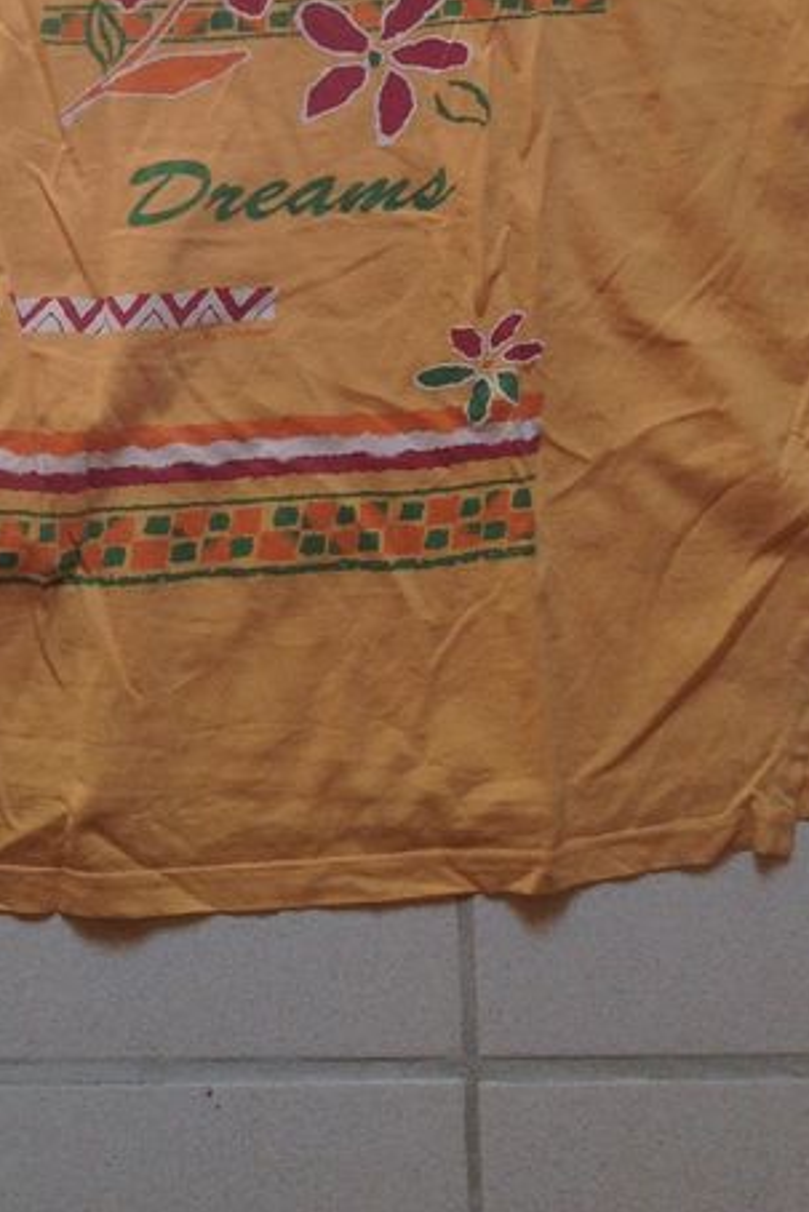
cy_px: 29
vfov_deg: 24.3
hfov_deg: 16.9
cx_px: 140
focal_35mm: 80
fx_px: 2694
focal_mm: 4.28
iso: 64
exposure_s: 1/120
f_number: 2.4
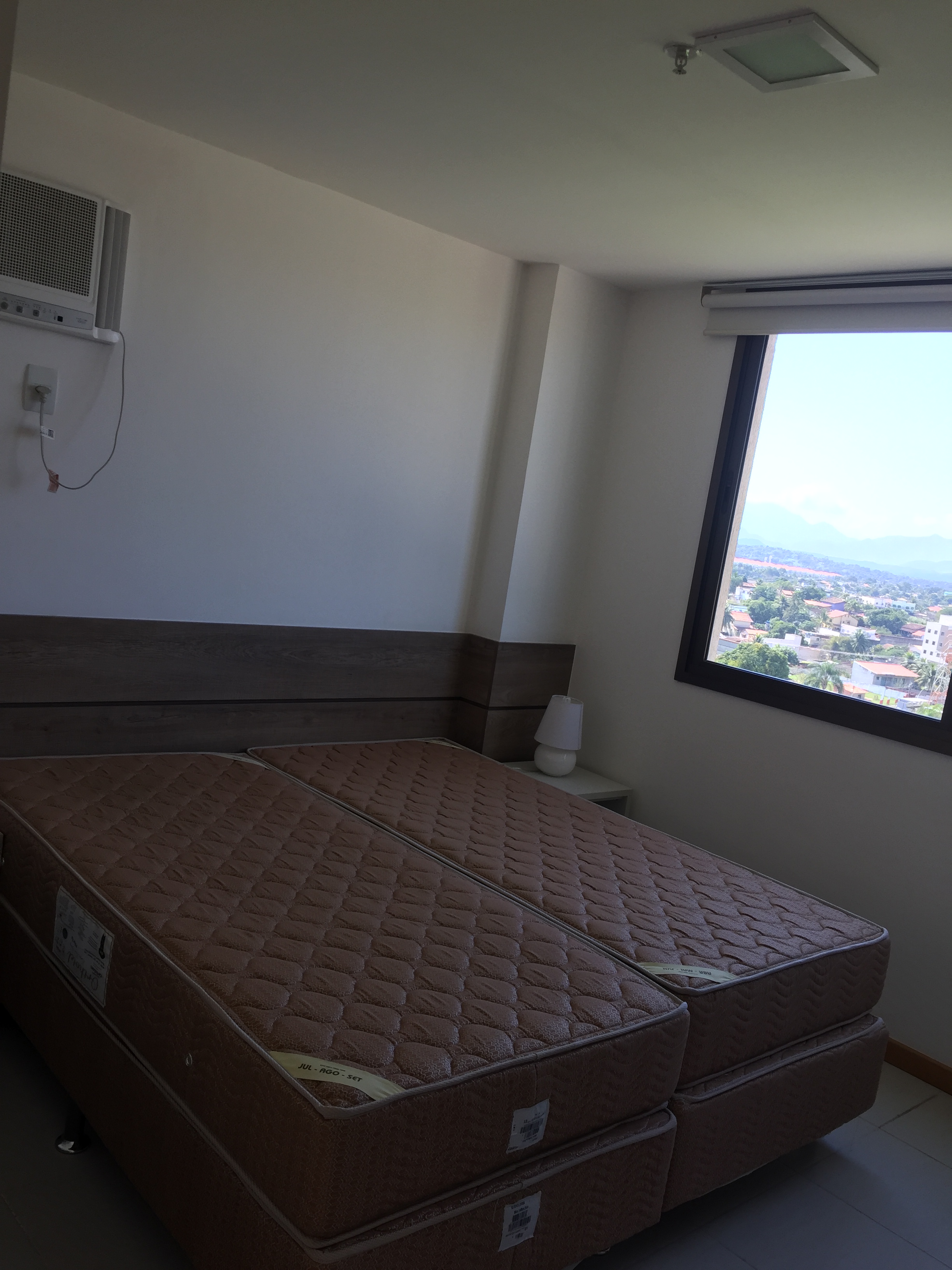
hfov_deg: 48.2
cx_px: 476
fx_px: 1063
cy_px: 635
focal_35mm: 29
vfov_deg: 61.7
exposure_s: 1/182
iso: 32
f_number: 2.2
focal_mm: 4.15
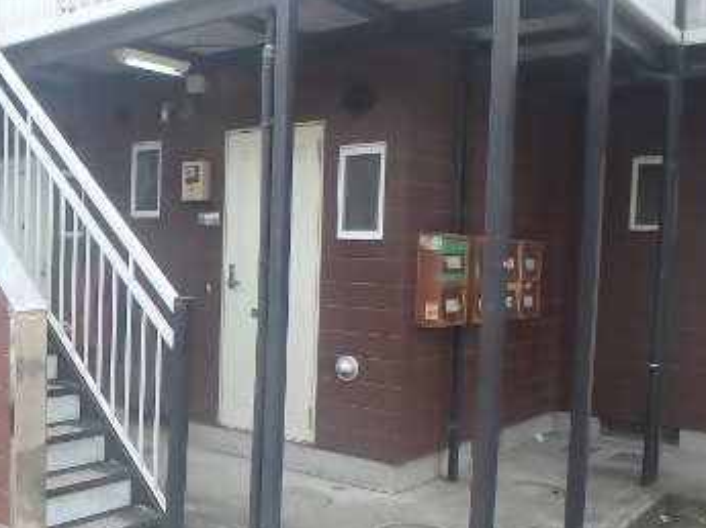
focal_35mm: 39
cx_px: 139
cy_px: 311
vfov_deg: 36.6
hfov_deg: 45.4
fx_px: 795
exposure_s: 1/250
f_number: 3.5
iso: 125
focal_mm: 3.7
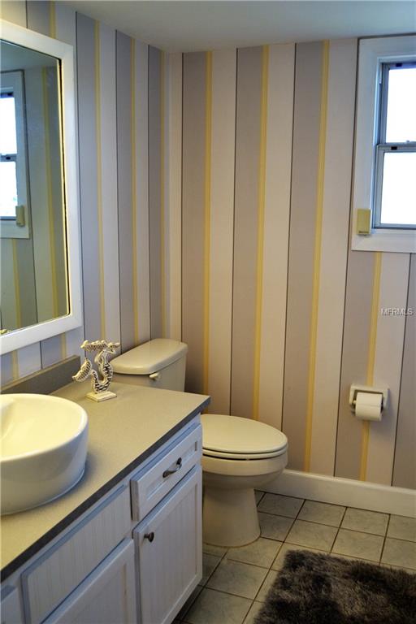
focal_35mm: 33
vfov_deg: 57.2
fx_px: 572
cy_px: 312
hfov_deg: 40.0
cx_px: 208
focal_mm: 22
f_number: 5
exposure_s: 1/100
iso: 400
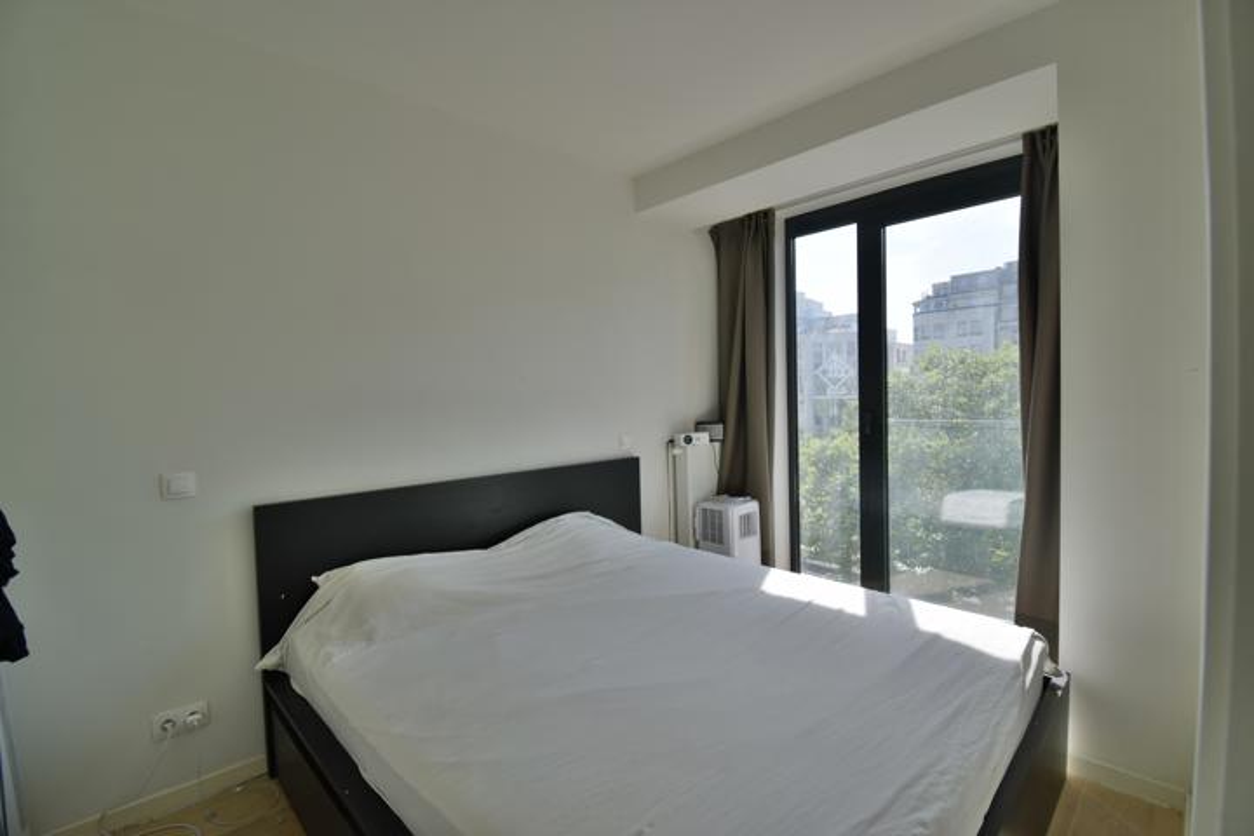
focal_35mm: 15
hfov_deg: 100.4
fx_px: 522
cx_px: 627
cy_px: 418
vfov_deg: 77.3
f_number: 4.5
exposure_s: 1/160
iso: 100
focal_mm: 10
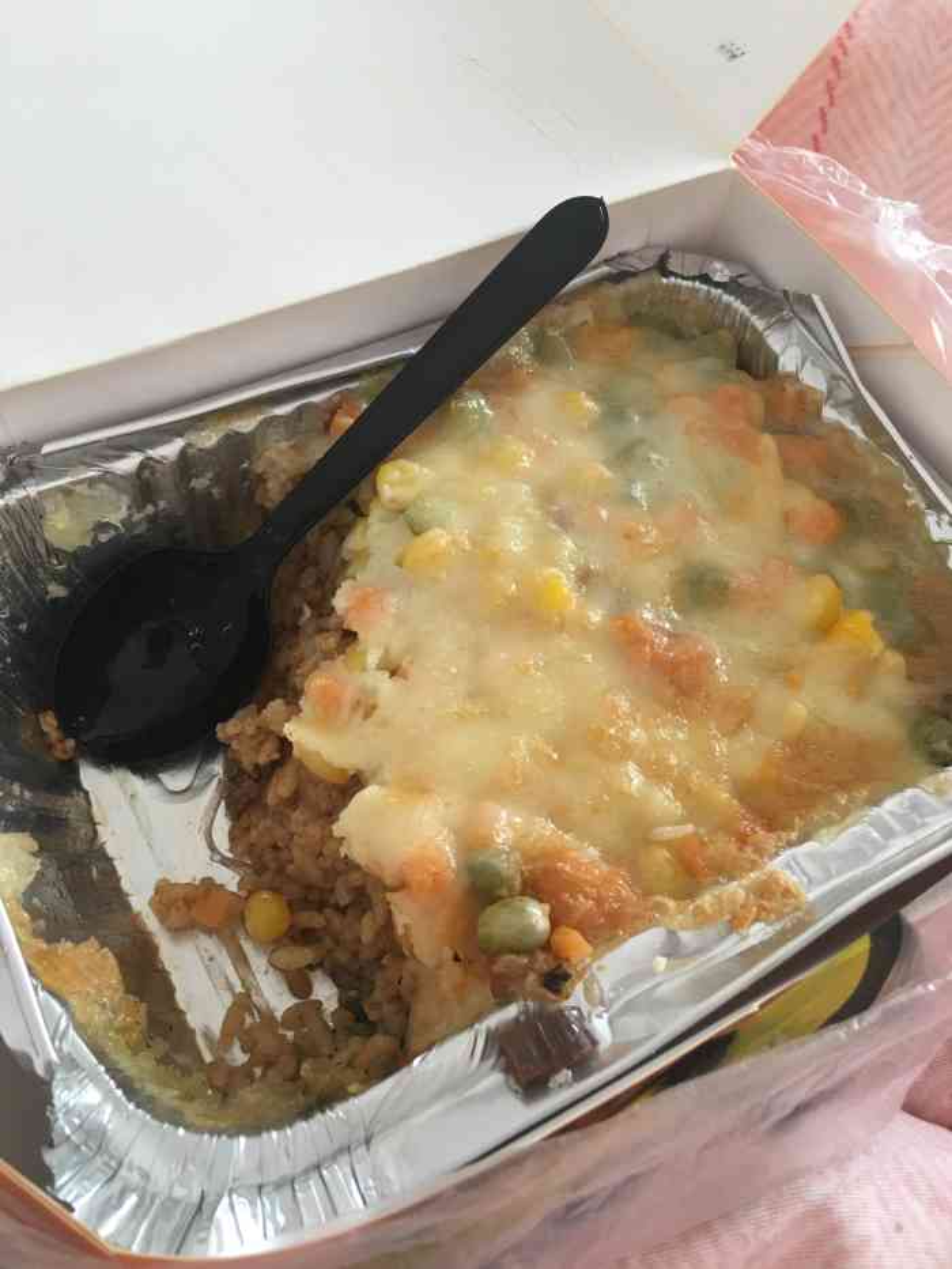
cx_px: 476
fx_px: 1063
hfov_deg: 48.2
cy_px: 634
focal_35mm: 29
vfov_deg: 61.7
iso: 32
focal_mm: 4.15
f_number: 2.2
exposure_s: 1/17
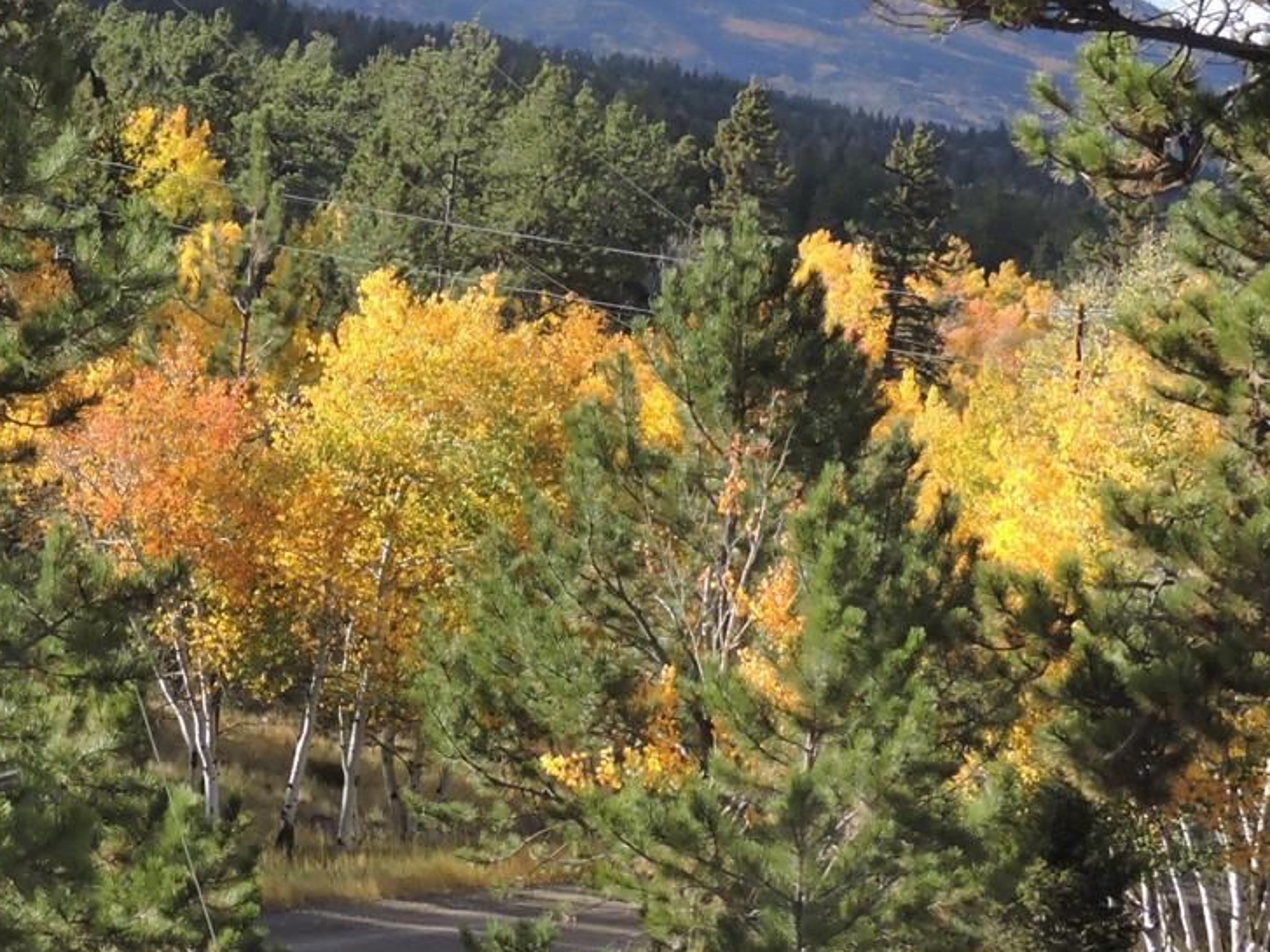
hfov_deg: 12.8
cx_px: 369
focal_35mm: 154
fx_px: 5649
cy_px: 259
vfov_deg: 9.6
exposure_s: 1/1000
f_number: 3.9
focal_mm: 12.5
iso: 320
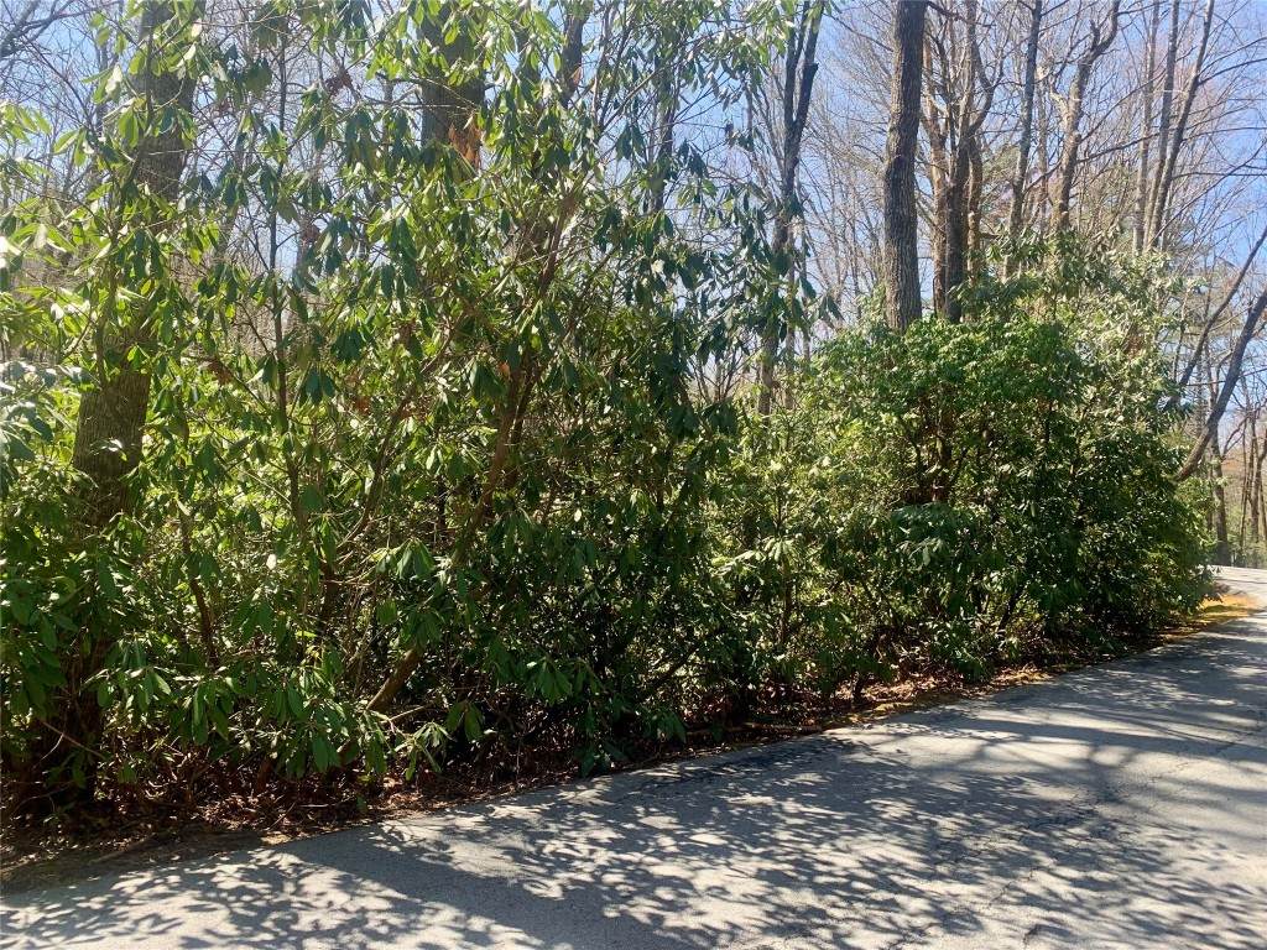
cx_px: 634
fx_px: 952
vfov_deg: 53.1
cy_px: 475
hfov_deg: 67.3
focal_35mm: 26
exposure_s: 1/369
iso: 25
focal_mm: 4.25
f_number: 1.8
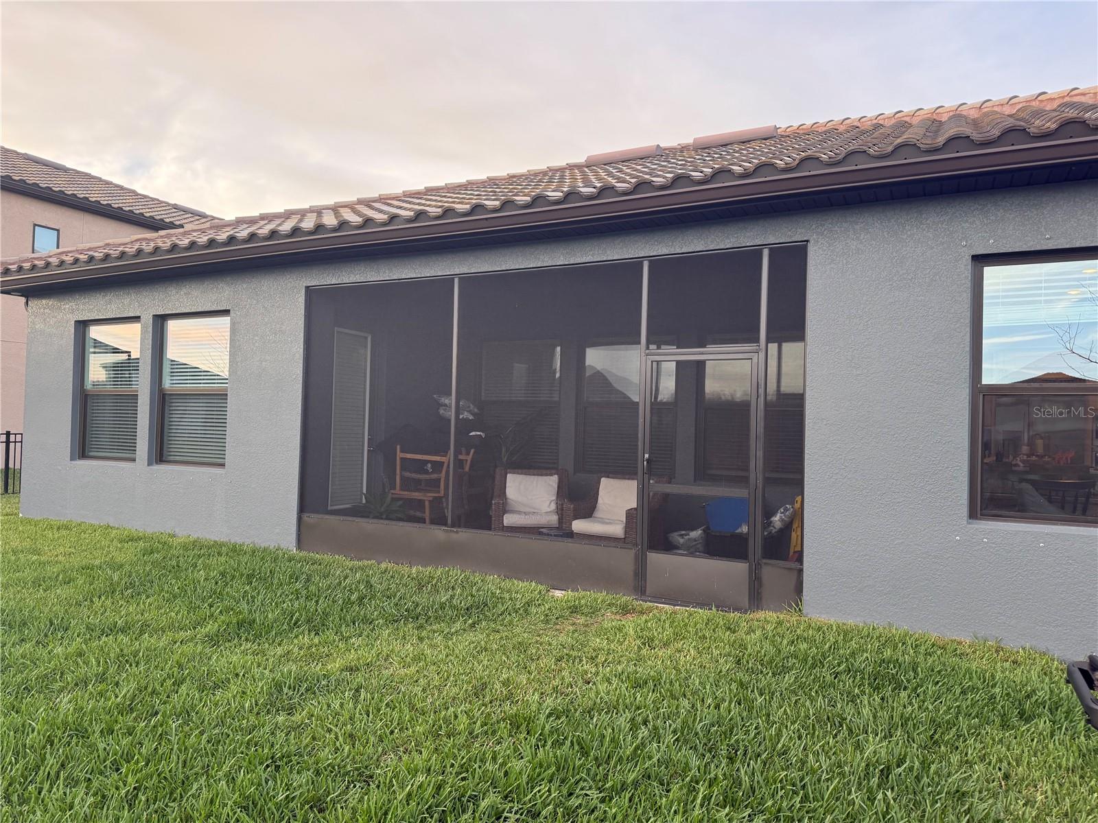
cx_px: 549
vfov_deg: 56.8
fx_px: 761
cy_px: 412
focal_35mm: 24
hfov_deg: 71.6
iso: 100
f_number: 1.78
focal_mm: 6.76
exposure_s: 1/448
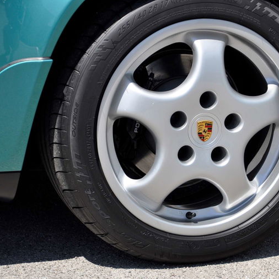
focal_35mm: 112
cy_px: 140
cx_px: 198
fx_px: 1021
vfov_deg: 15.6
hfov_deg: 15.5
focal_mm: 58
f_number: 6.3
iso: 500
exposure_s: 1/640
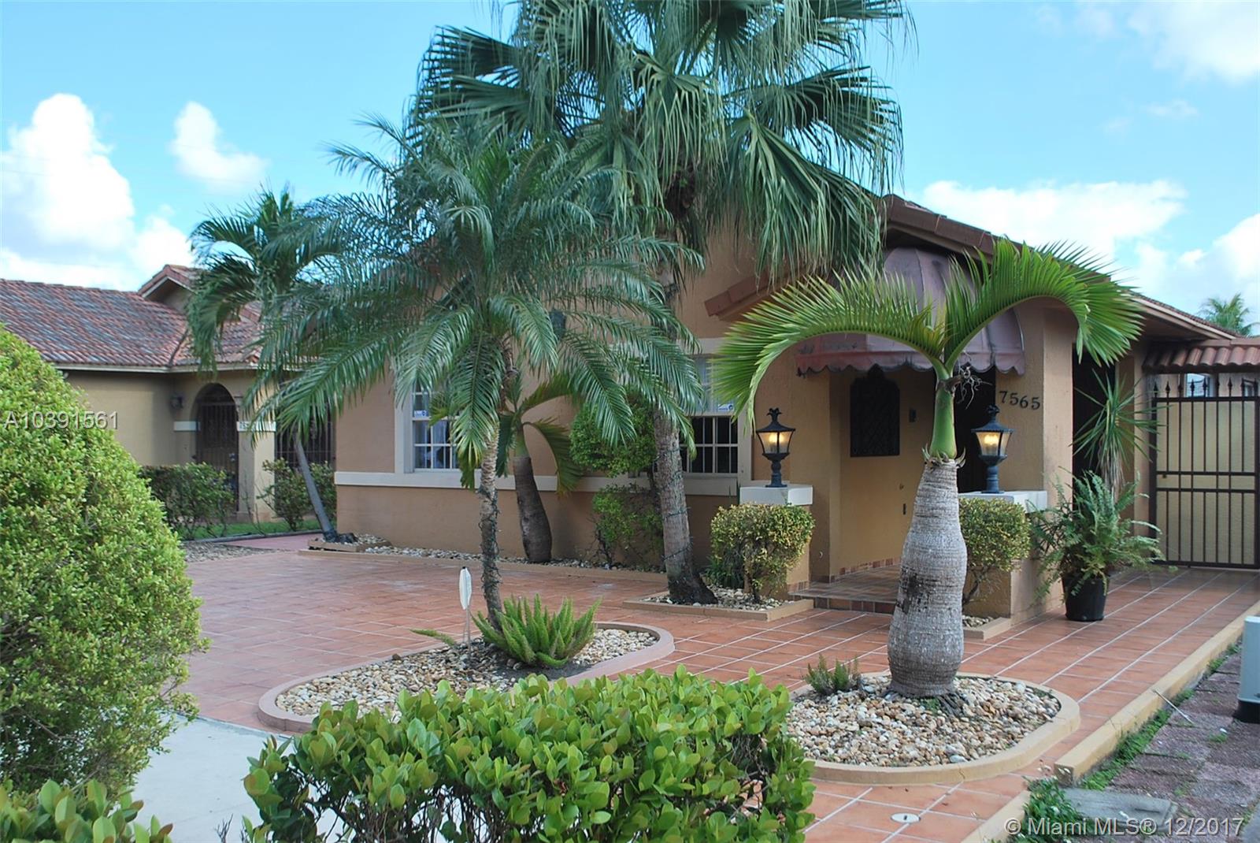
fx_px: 1261
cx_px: 630
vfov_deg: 36.9
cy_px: 422
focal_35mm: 36
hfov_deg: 53.1
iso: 100
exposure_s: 1/160
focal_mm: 24
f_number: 6.3
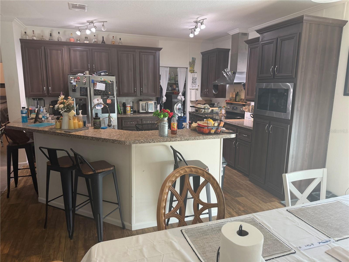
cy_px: 131
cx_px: 174
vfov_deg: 56.8
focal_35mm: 24
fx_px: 242
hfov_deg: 71.6
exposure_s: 1/60
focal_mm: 6.76
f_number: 1.78
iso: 160
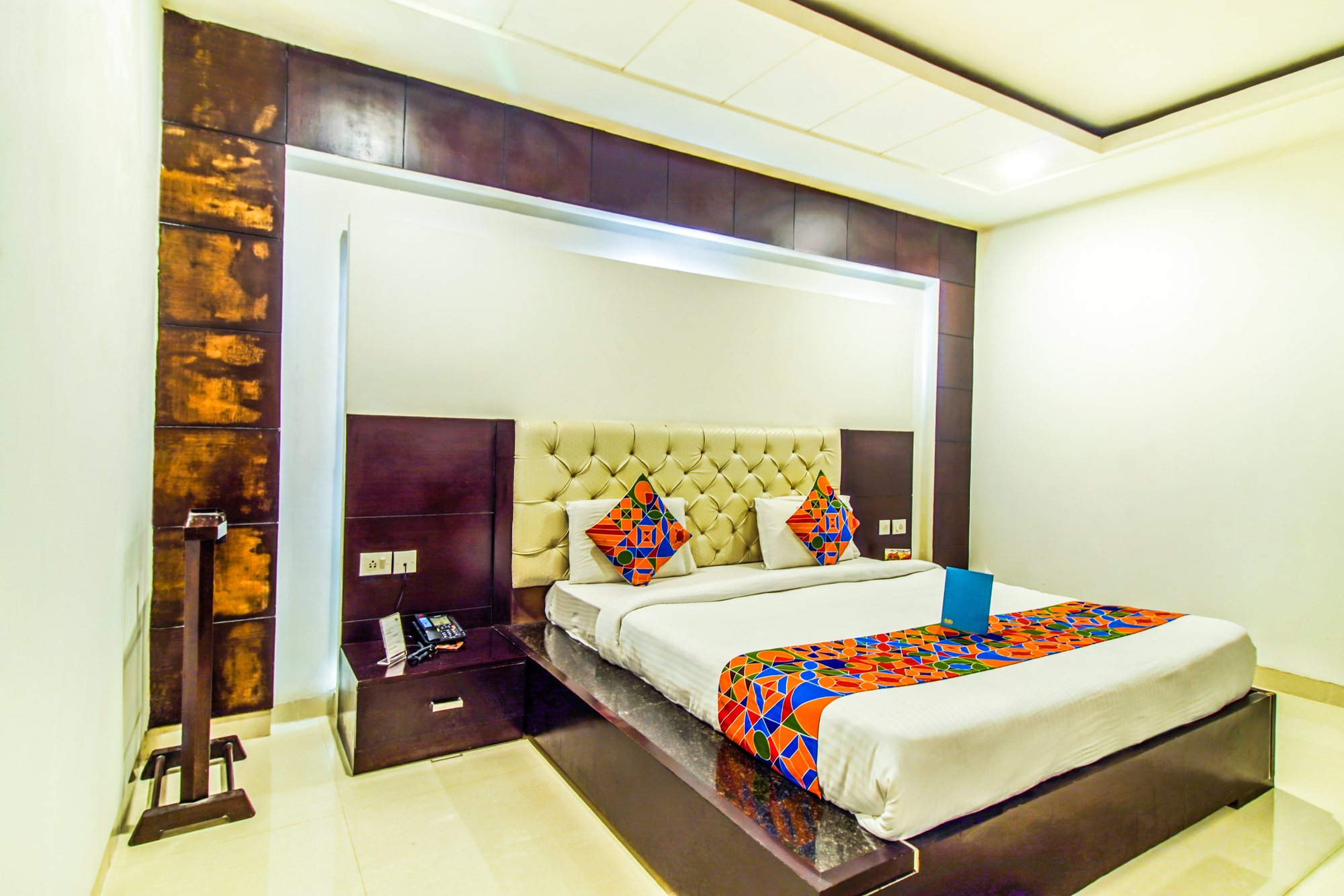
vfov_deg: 67.4
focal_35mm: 18
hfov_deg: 90.0
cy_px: 448
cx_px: 672
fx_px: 672
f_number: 10
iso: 100
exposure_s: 2.5
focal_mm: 12
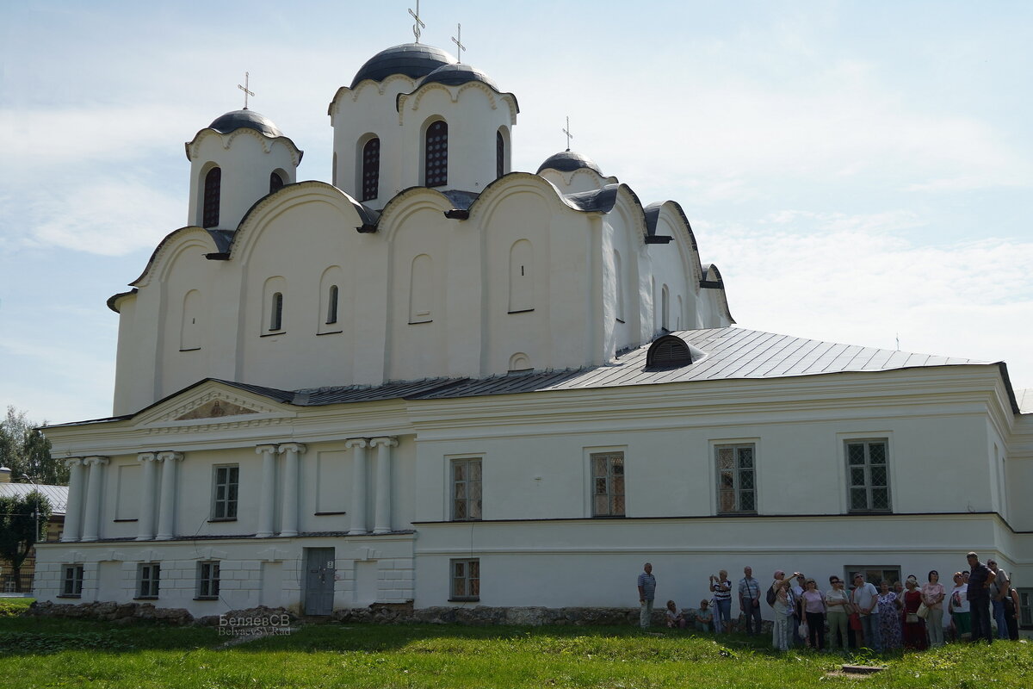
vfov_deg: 35.5
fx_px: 1076
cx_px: 516
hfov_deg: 51.3
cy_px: 344
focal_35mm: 38
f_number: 4
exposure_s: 1/640
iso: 100
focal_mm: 25
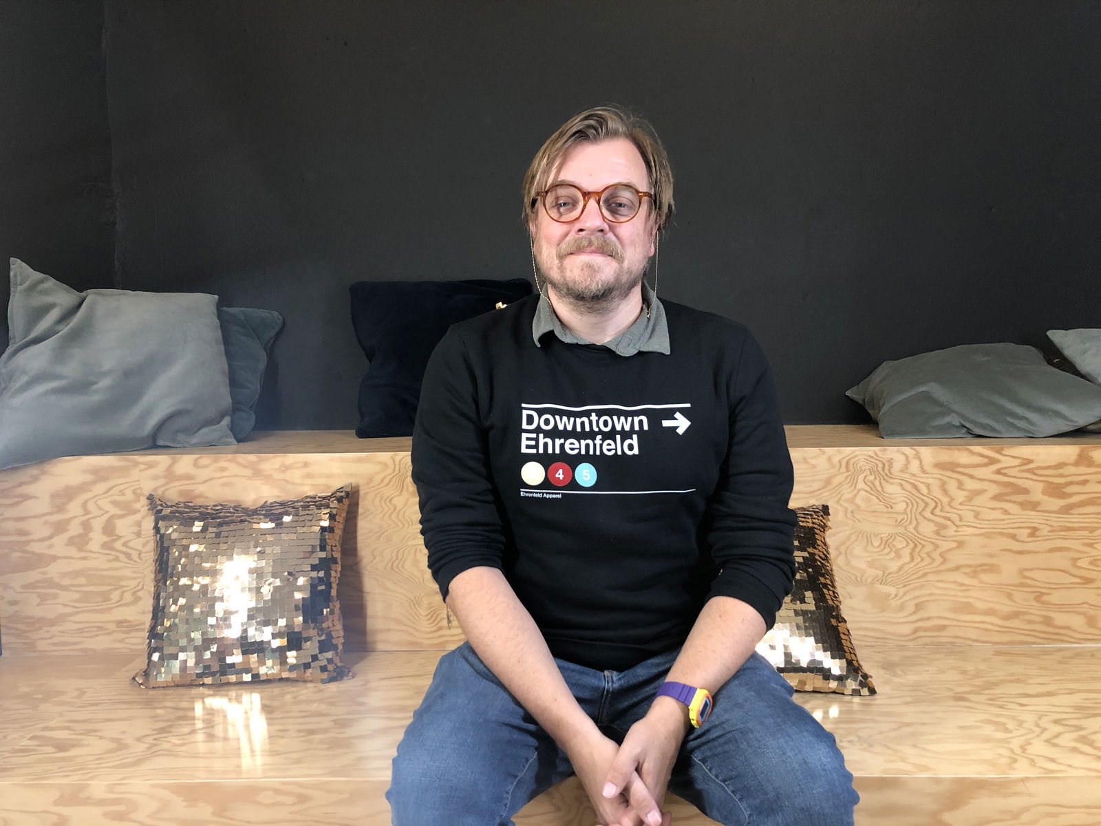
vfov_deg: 49.7
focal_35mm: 28
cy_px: 413
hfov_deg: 63.4
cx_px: 550
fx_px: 891
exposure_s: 1/14
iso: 80
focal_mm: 4
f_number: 1.8
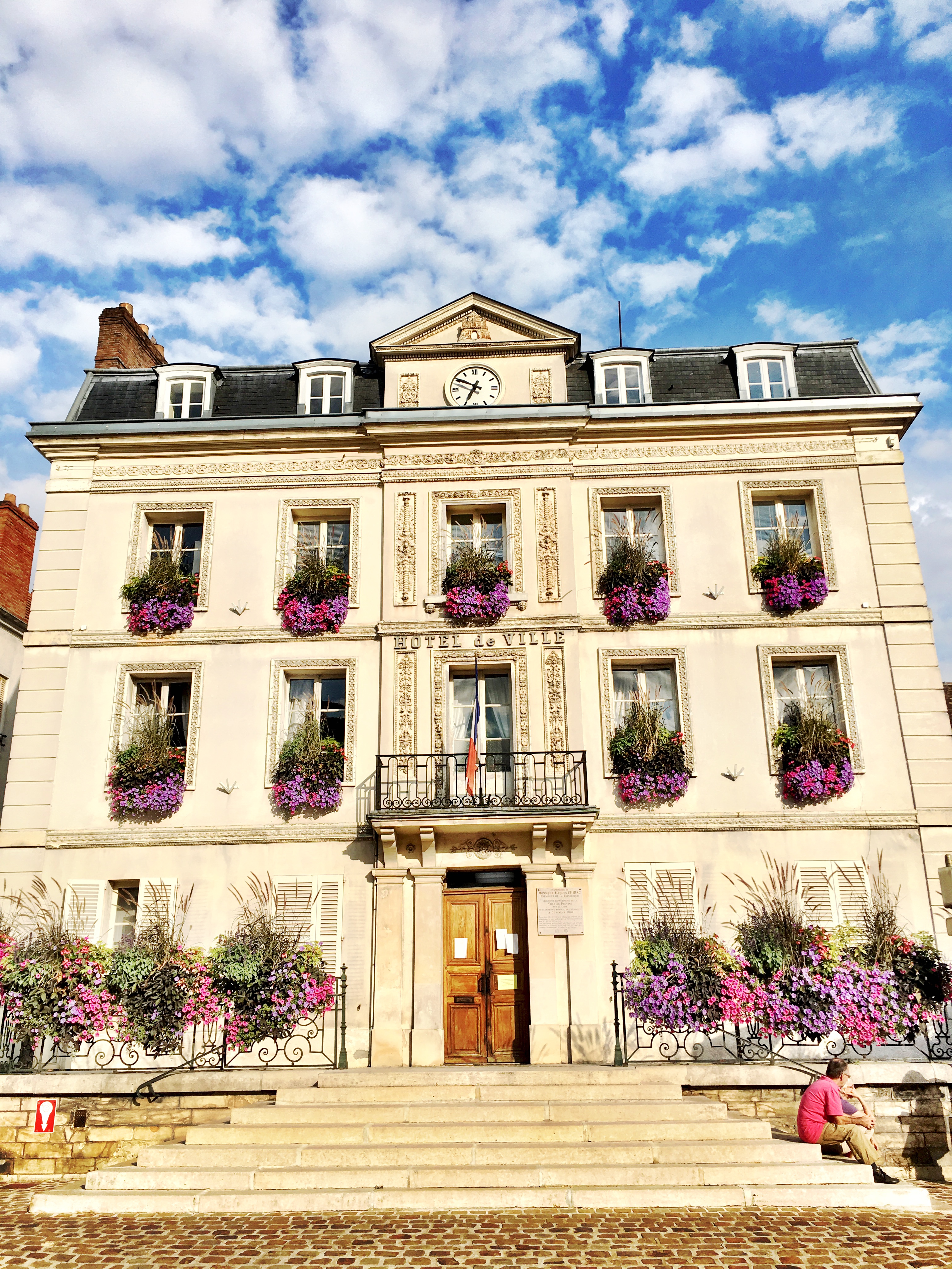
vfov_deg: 61.7
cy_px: 634
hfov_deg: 48.2
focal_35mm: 29
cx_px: 476
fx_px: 1063
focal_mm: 4.15
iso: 25
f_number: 2.2
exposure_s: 1/2024
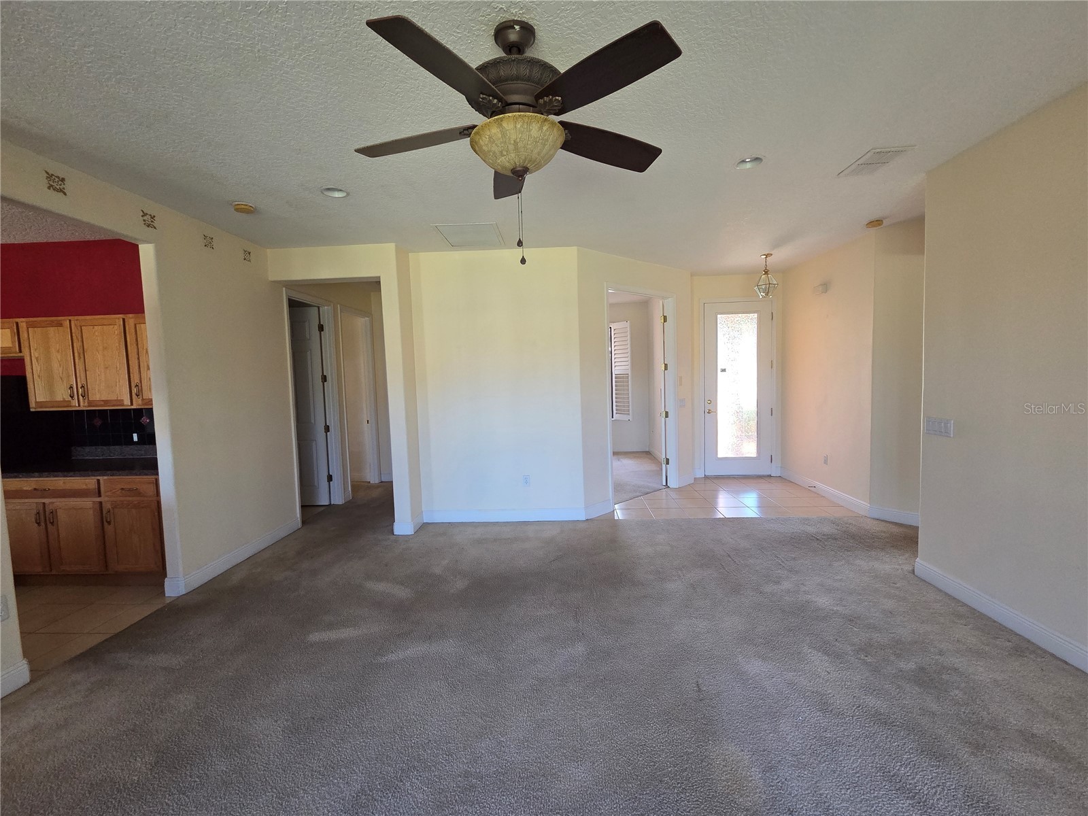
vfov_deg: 89.9
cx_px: 544
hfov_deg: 106.2
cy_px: 408
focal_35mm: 13
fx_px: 409
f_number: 2.2
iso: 320
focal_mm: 2.2
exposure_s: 1/60
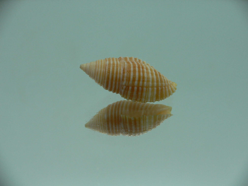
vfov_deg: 40.7
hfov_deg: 52.6
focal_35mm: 35
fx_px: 251
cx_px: 124
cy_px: 93
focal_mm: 4.6
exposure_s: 1/80
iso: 80
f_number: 2.8
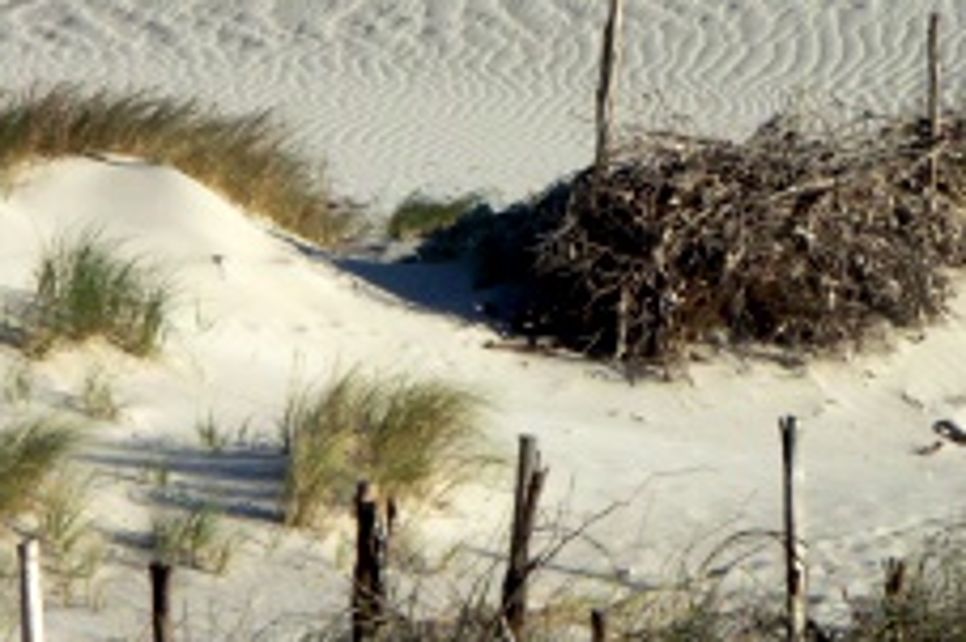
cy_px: -119
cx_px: 1051
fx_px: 10993
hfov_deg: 5.0
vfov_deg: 3.3
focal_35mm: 410
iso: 64
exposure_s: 1/500
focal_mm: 37.96
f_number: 6.3
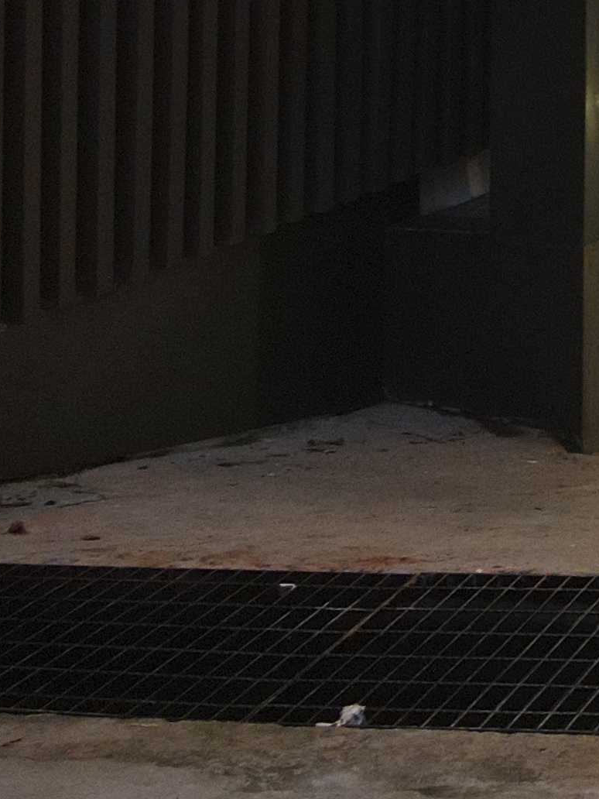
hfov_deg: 12.4
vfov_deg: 18.9
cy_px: -356
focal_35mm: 93
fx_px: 2146
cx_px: 1450
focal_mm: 4.5
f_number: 2.8
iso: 540
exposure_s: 1/10
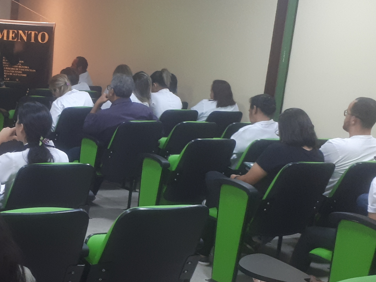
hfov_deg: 27.7
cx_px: 24
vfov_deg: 21.9
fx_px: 728
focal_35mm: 67
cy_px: 175
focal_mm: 3.6
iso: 160
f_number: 1.9
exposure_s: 1/17
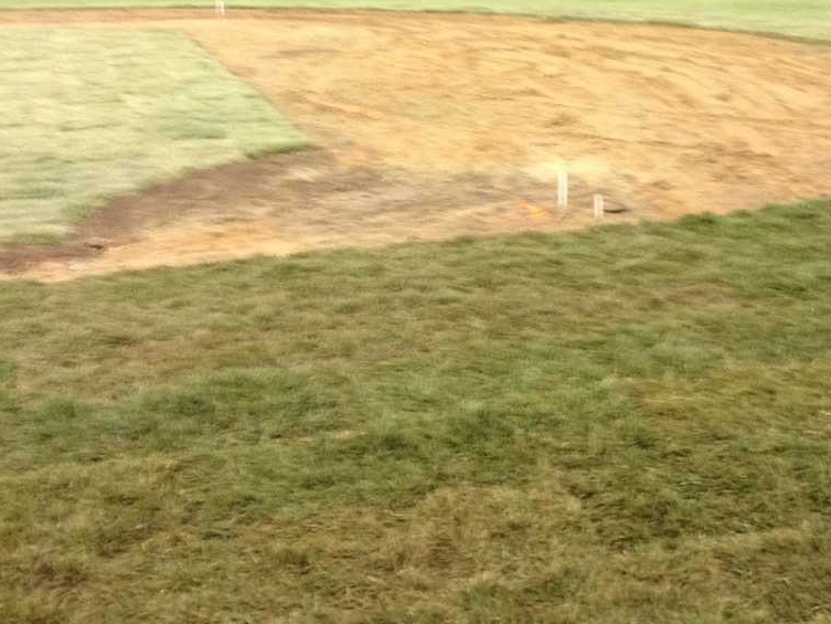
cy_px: 125
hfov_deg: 30.9
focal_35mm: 62
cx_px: 557
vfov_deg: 23.3
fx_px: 1489
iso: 160
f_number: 2.4
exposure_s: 1/20
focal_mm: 4.28
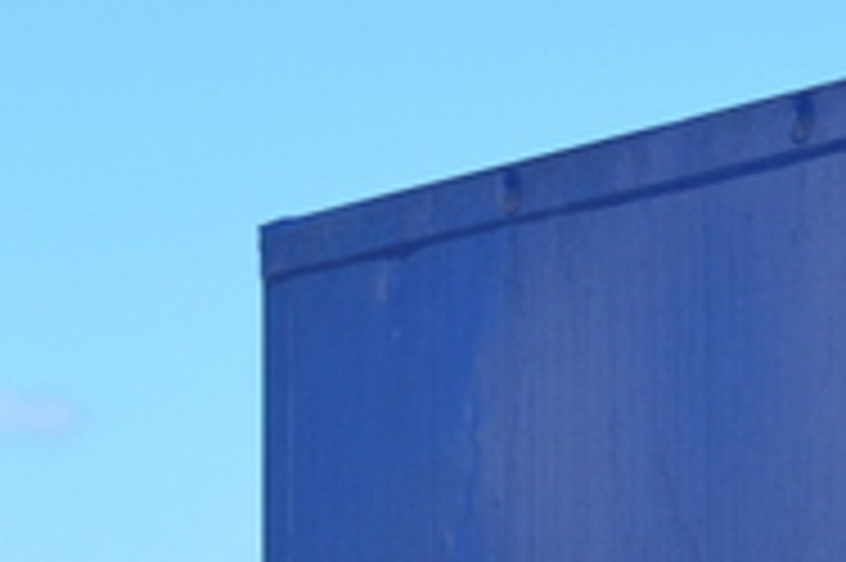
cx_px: -392
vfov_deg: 4.2
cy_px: 1146
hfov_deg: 6.4
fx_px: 7490
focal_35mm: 319
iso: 400
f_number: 5.6
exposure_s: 1/1600
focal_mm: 50
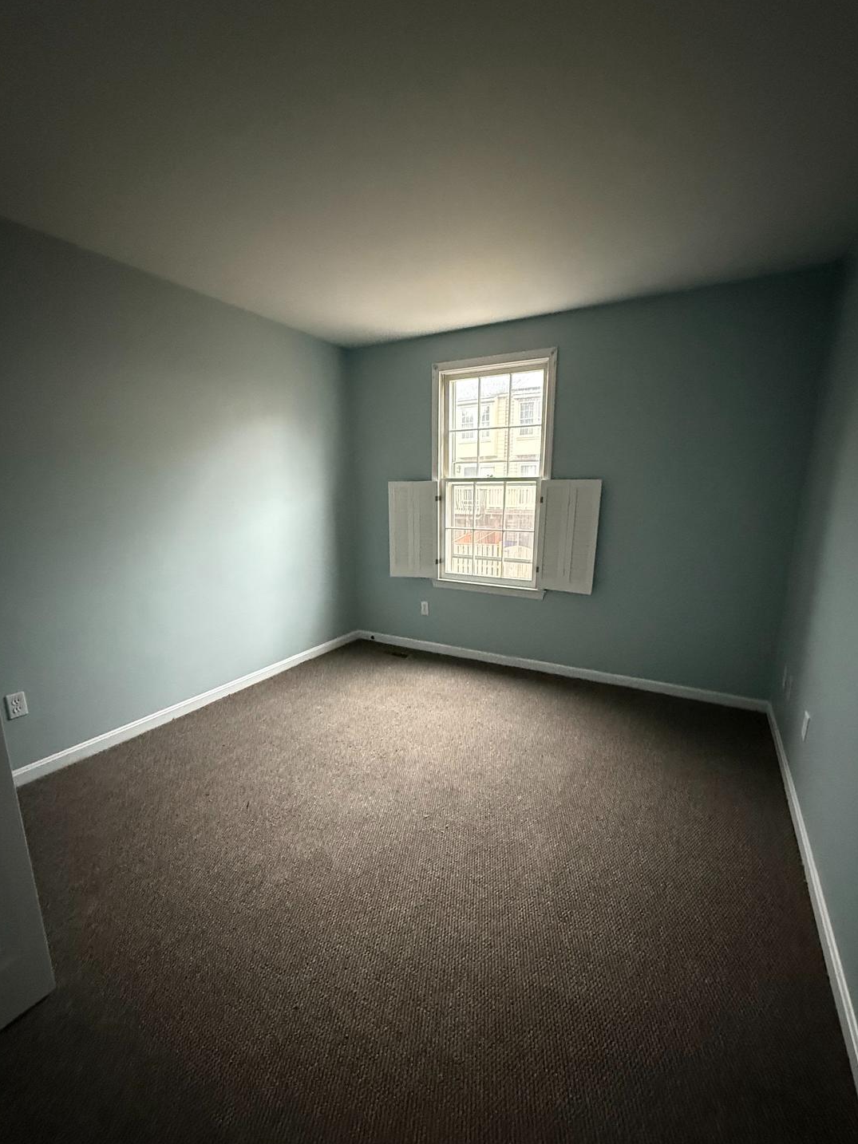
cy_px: 603
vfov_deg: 98.1
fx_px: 496
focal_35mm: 15
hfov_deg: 81.7
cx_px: 426
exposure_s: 1/60
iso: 1000
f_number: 2.2
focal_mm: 2.22
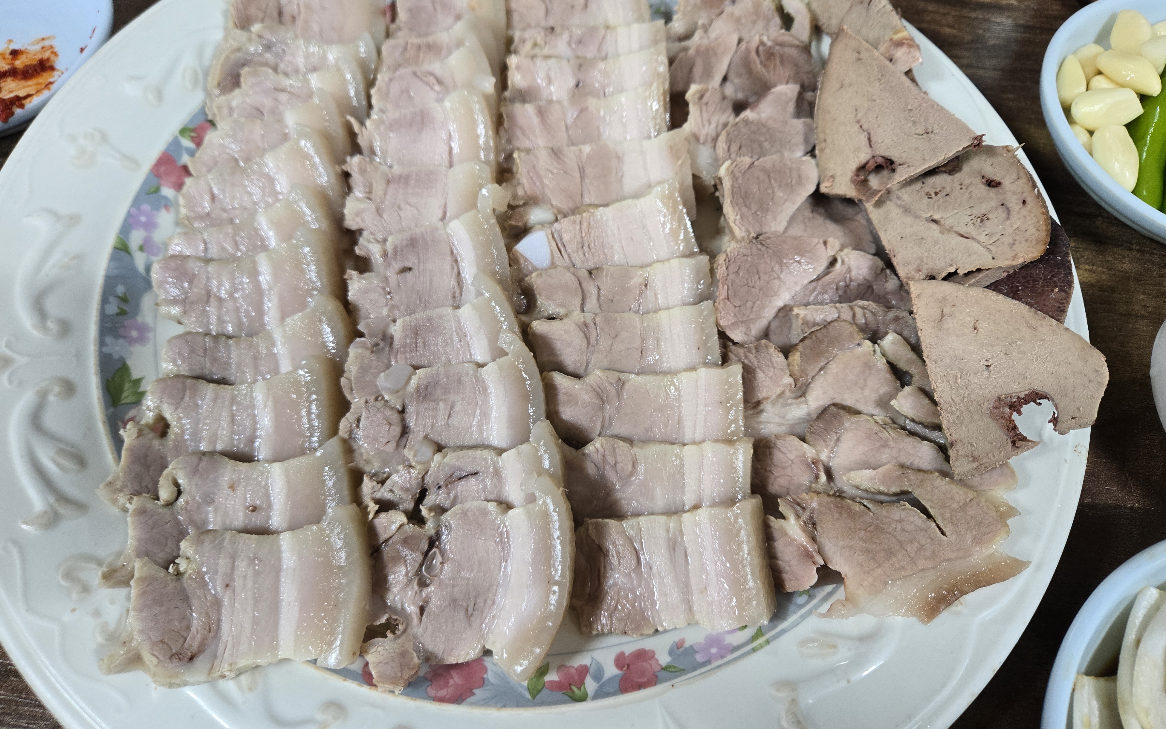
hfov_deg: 72.5
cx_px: 578
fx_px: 794
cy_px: 327
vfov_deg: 49.2
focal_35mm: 25
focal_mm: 5.4
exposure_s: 1/120
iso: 200
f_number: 1.8
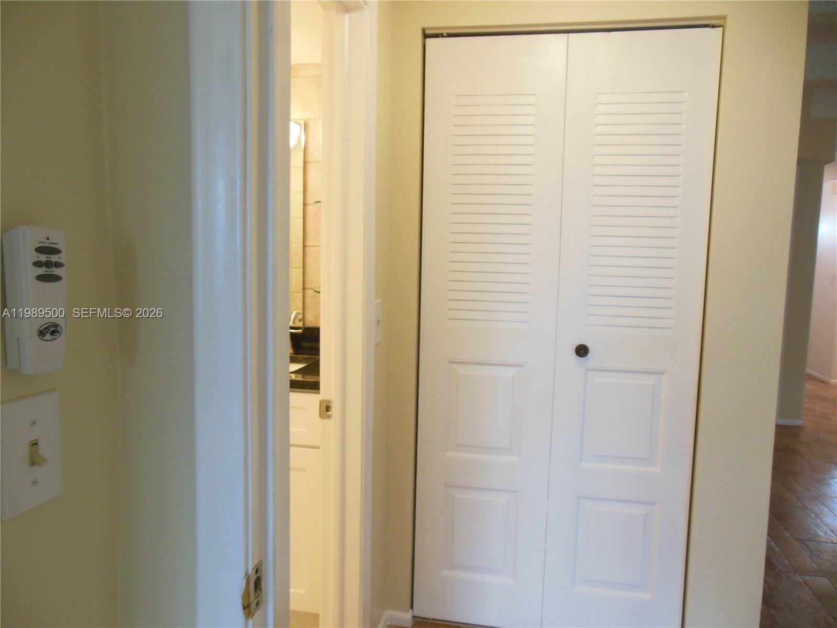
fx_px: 604
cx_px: 418
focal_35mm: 25
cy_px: 314
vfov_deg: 54.9
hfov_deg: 69.4
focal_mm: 4.5
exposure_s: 1/60
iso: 400
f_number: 3.2
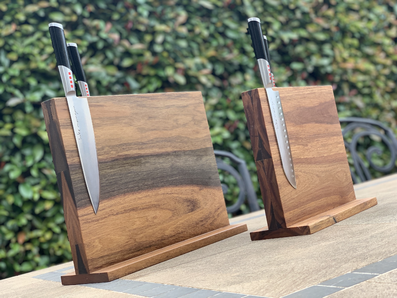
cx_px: 198
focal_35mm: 52
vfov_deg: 28.0
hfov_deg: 36.8
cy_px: 149
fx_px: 596
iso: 50
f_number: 2.4
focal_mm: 6
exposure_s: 1/122
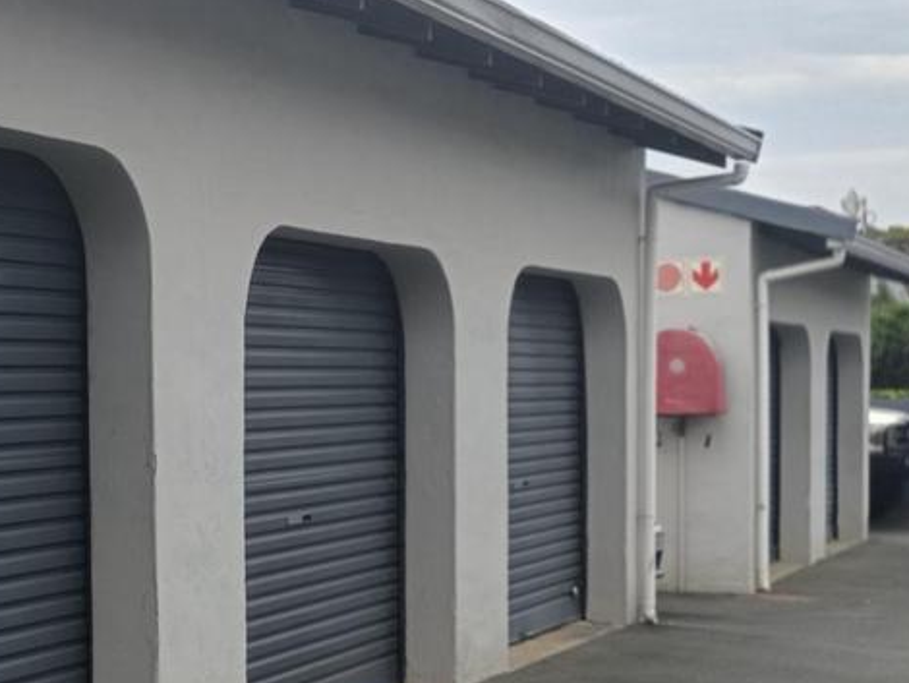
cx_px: 159
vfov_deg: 18.3
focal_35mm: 80
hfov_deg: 24.0
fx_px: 2102
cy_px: 509
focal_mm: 7.08
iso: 50
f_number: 4.5
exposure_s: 1/260
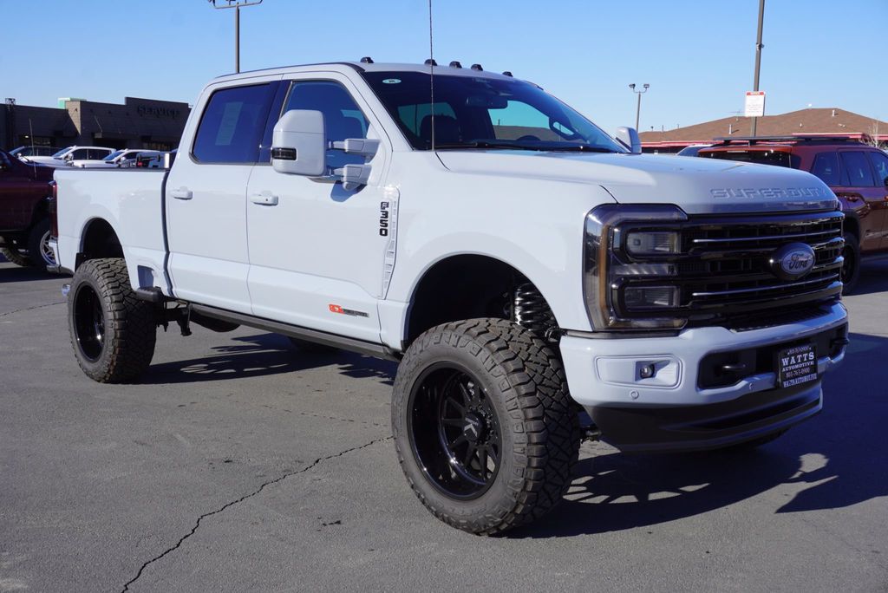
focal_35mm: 38
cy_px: 296
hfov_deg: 51.3
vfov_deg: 35.5
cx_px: 444
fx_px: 925
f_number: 10
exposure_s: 1/125
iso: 100
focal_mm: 25
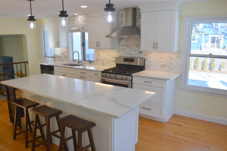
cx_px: 114
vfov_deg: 47.9
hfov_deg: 67.4
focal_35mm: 27
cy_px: 76
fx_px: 170
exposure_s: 1/60
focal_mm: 18
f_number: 8
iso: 200
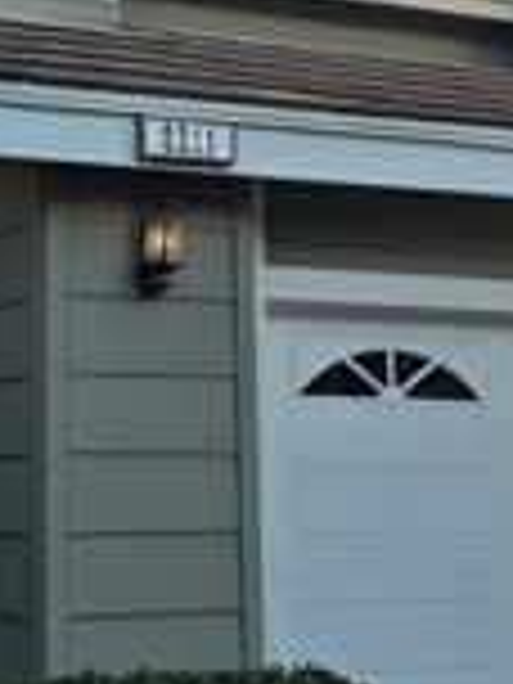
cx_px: 202
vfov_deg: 20.0
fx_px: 1917
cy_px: 130
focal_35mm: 97
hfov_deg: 15.2
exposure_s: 1/3891
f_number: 1.7
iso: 80
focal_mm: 6.3
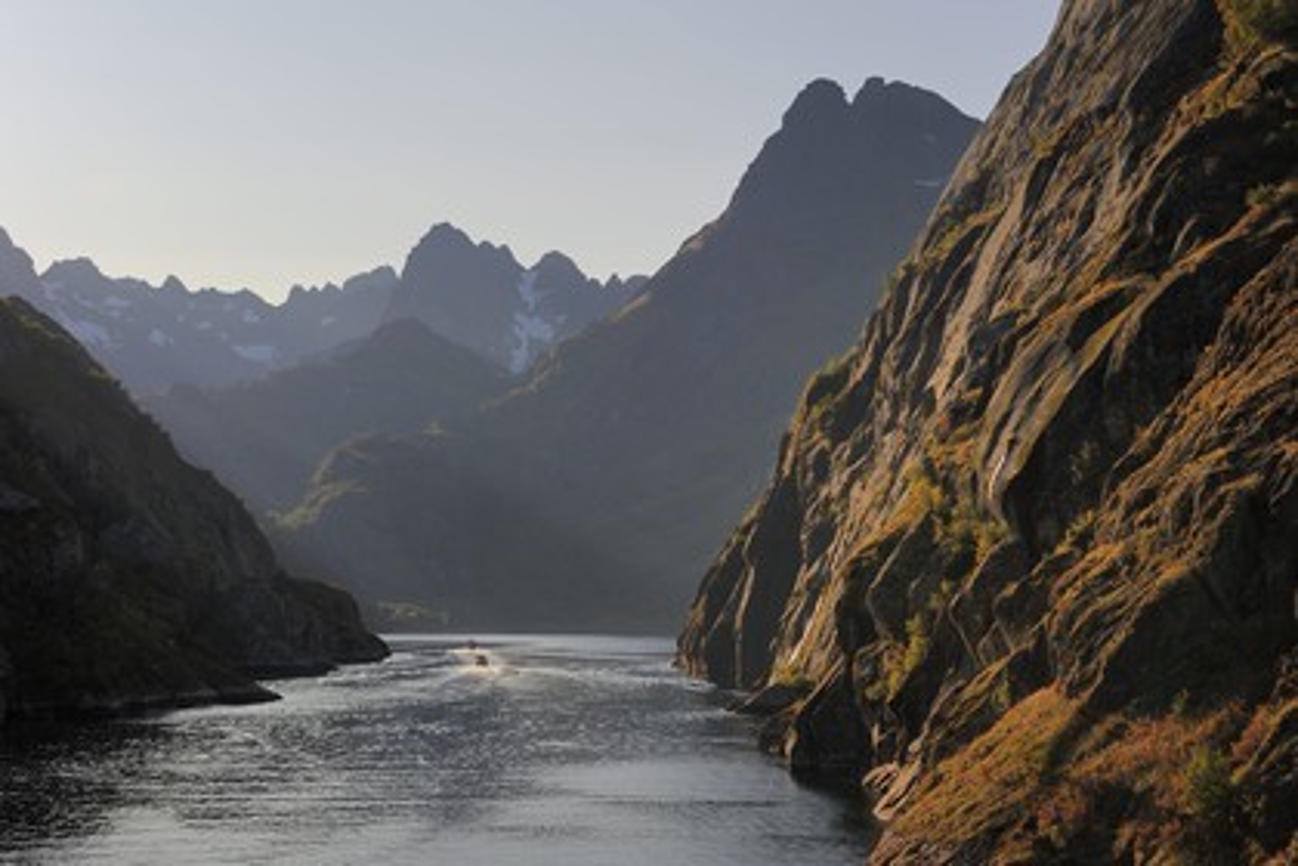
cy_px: 433
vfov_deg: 20.6
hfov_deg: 30.5
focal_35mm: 66
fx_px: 2379
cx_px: 649
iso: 200
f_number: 16
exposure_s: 1/160
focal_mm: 66
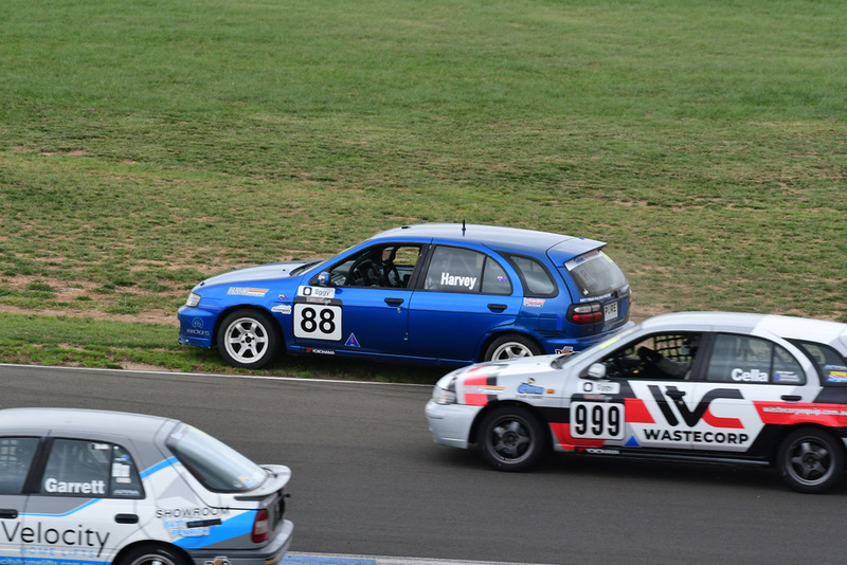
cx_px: 424
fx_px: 8473
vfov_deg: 3.8
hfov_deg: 5.7
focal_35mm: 360
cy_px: 282
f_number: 11
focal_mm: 240
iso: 800
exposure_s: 1/640
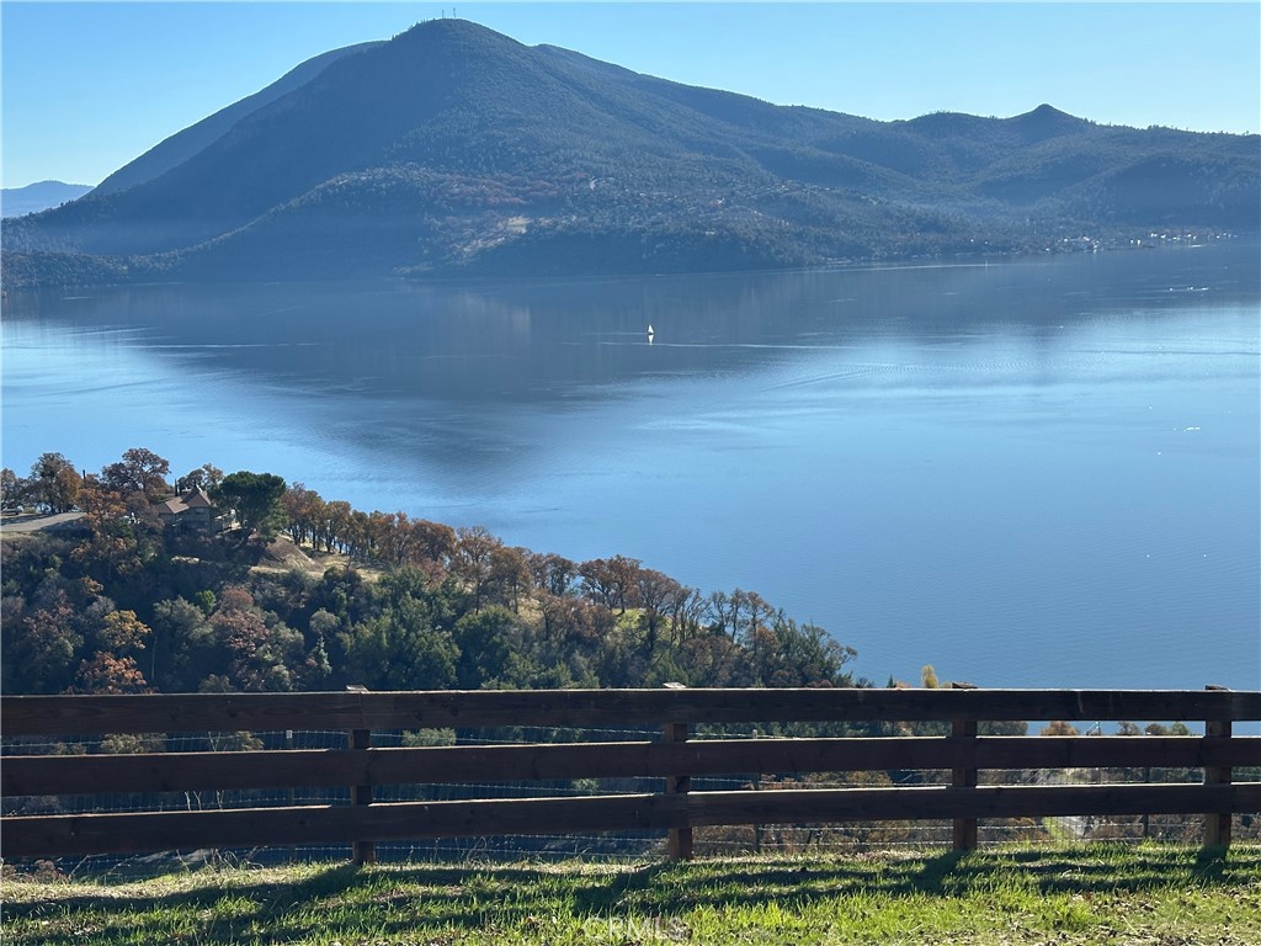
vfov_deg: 30.3
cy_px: 473
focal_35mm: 48
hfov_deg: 39.7
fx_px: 1749
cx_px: 630
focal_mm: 6.86
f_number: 1.78
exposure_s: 1/4016
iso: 64
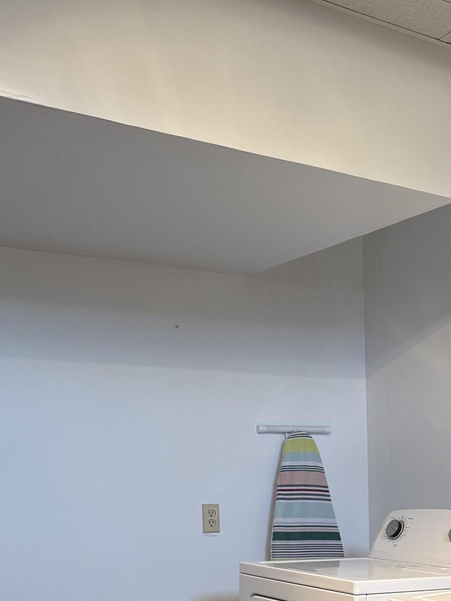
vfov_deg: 36.1
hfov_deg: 28.4
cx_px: 417
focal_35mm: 49
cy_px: 560
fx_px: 851
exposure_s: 1/60
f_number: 1.78
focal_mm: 6.76
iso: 125
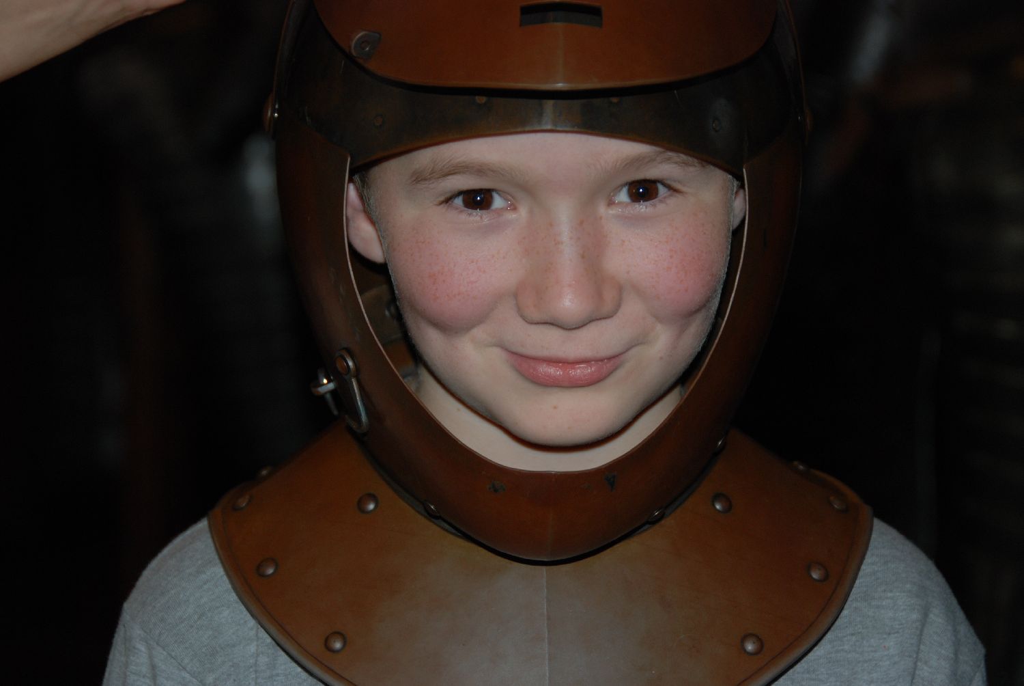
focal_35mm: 142
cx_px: 512
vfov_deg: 9.7
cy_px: 343
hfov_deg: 14.4
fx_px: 4058
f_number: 5.3
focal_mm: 95
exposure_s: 1/60
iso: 200
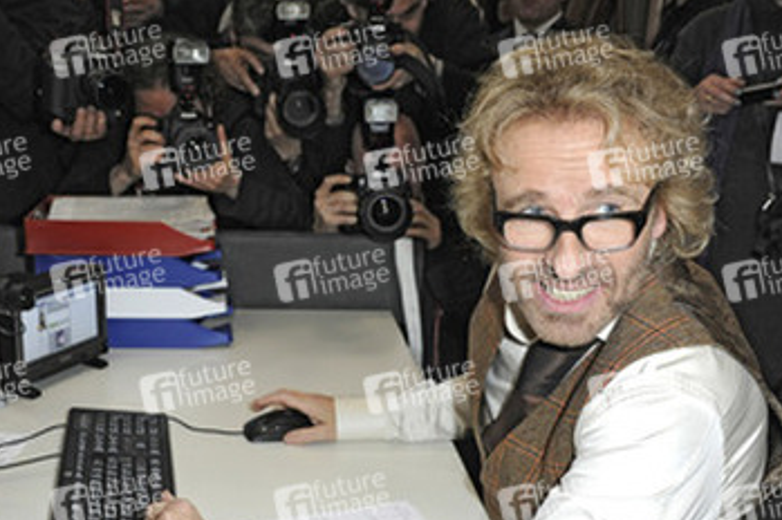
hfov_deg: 44.5
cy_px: 332
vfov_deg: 30.3
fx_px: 955
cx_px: 362
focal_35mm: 44
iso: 2500
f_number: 7.1
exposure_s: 1/160
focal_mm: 34
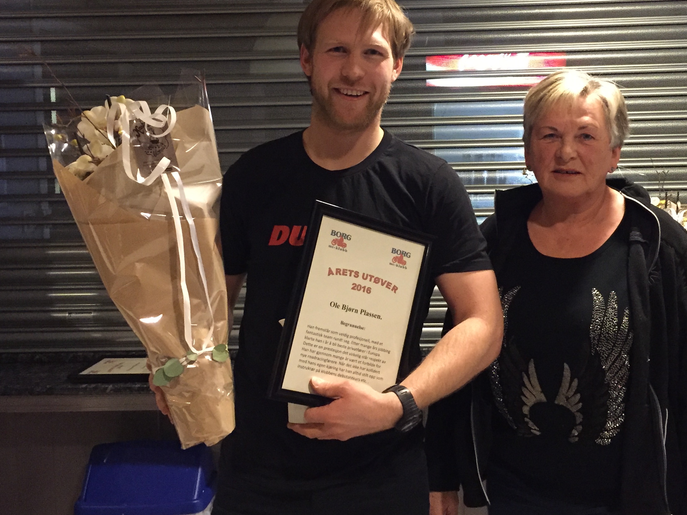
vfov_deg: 33.5
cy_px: 207
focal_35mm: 43
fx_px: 853
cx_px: 398
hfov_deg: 43.7
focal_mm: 4.15
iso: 400
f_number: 2.2
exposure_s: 1/17
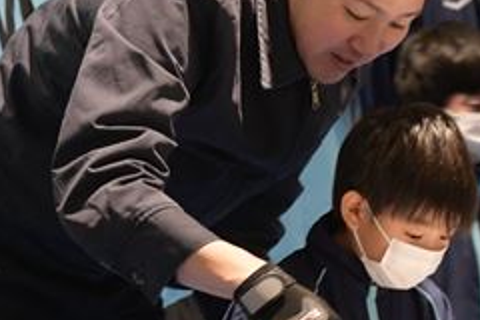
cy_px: 129
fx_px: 2707
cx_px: 300
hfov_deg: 10.1
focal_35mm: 203
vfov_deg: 6.8
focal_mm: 65
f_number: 5
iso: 3200
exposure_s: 1/40
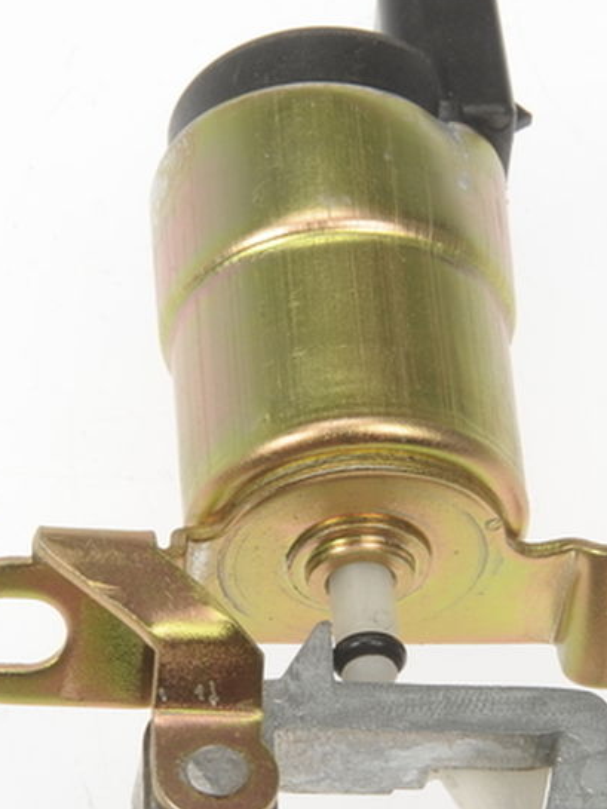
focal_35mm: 212
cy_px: 496
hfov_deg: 7.0
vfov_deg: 9.3
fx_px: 4955
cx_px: 335
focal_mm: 80
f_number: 25
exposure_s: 1/250
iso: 200
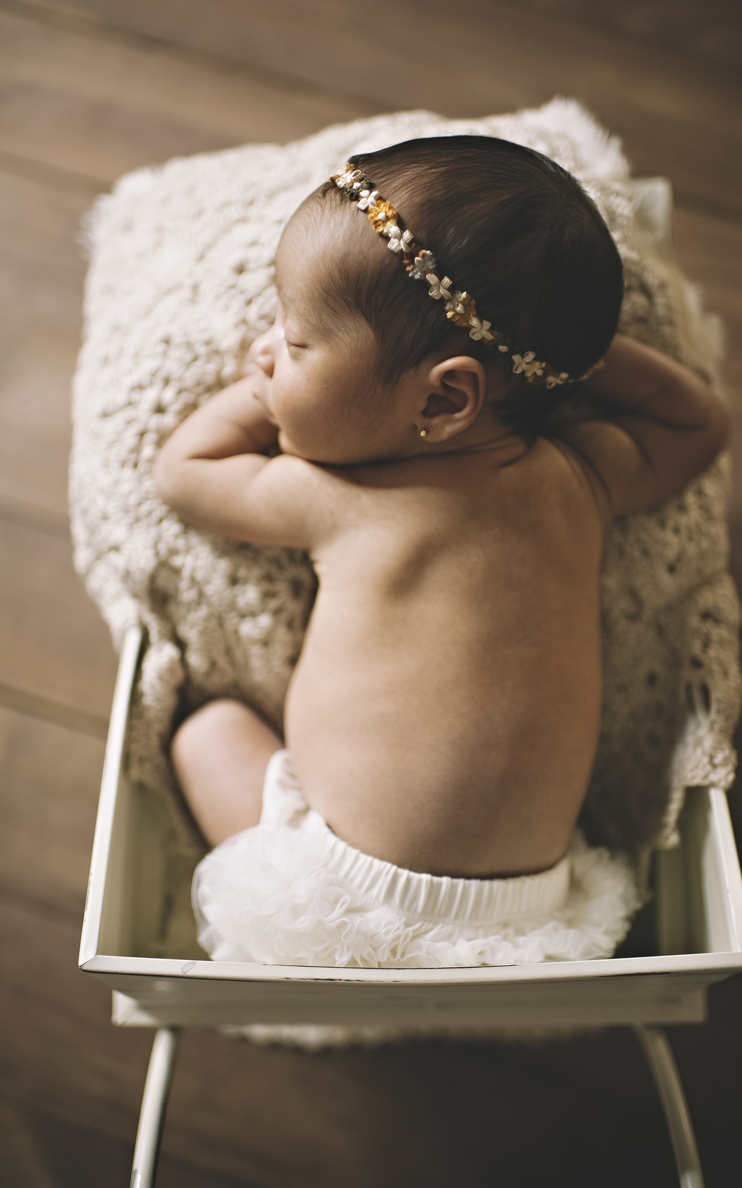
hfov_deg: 35.3
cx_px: 388
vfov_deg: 54.0
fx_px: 1165
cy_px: 598
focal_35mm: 36
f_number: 1.4
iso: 250
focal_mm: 35
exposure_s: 1/160
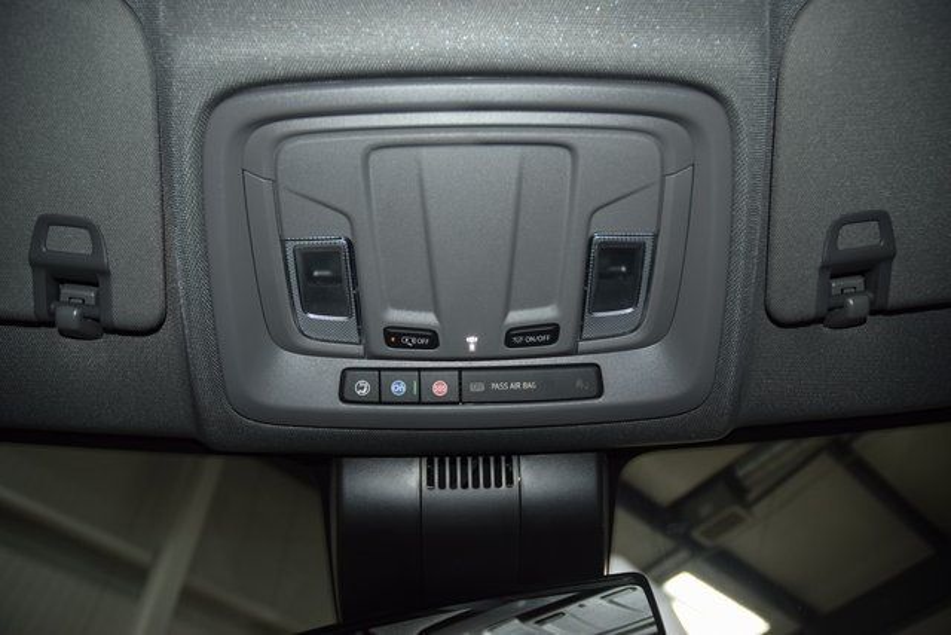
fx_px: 713
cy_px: 318
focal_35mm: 27
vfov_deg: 48.0
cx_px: 476
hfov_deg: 67.4
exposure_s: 1/125
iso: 400
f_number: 3.5
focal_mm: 18
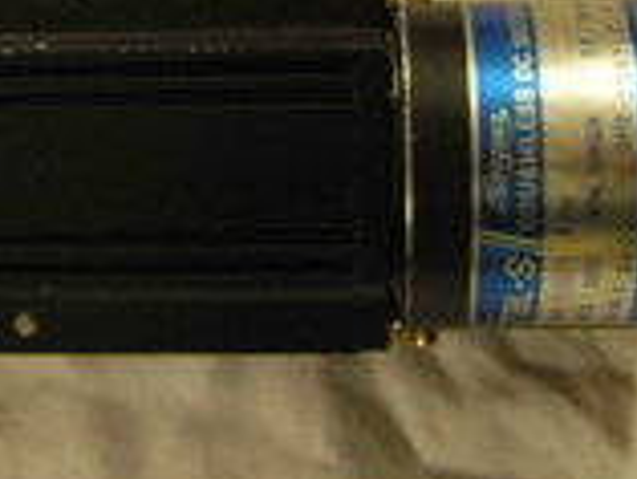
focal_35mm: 97
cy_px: 12
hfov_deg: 20.1
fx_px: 1786
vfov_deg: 15.0
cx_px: 158
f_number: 2.8
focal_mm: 6.3
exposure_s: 1/15
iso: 200
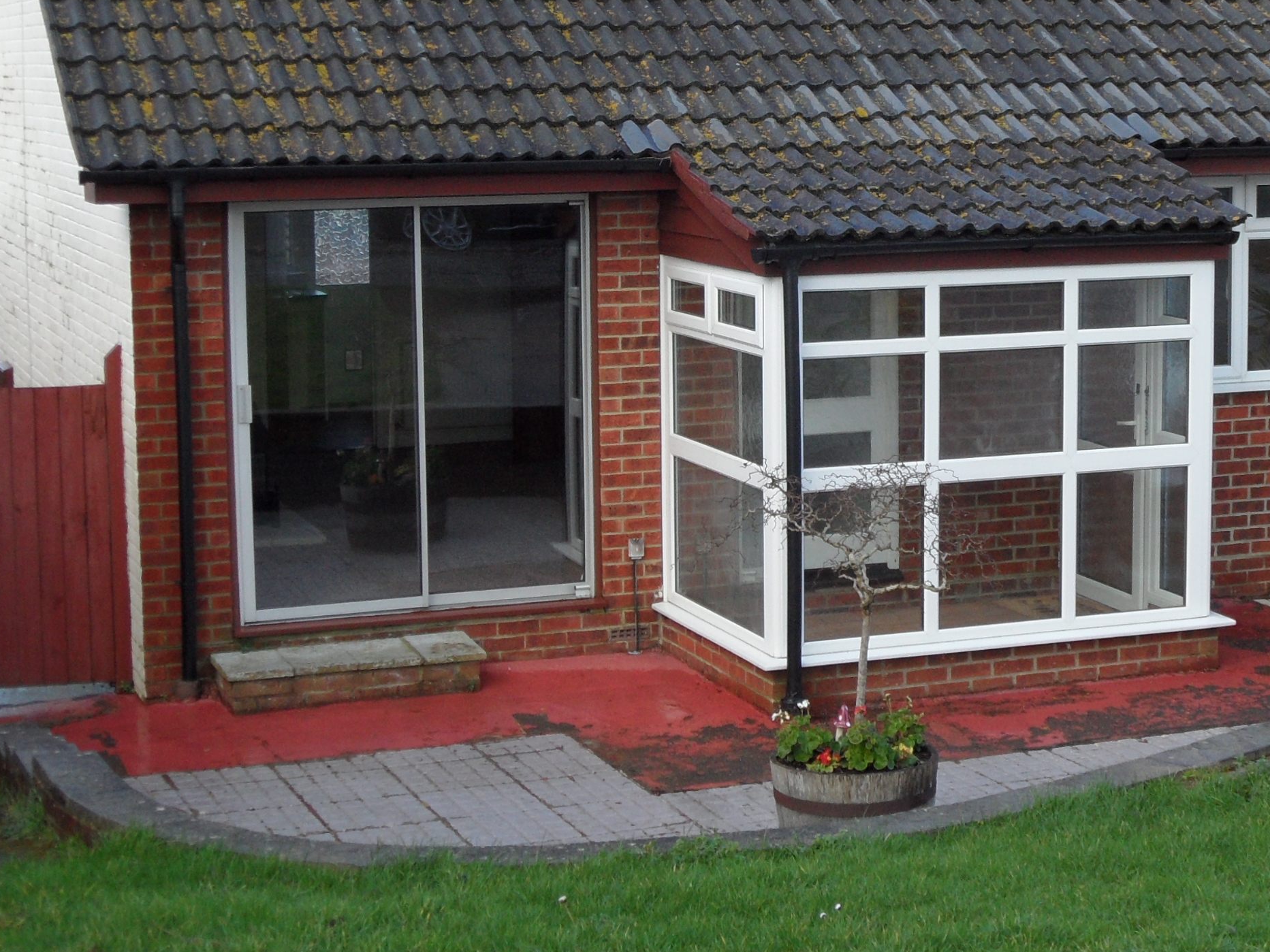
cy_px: 255
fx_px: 2568
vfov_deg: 20.9
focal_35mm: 70
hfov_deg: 27.7
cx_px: 769
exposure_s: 1/180
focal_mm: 6.5
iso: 80
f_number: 3.6
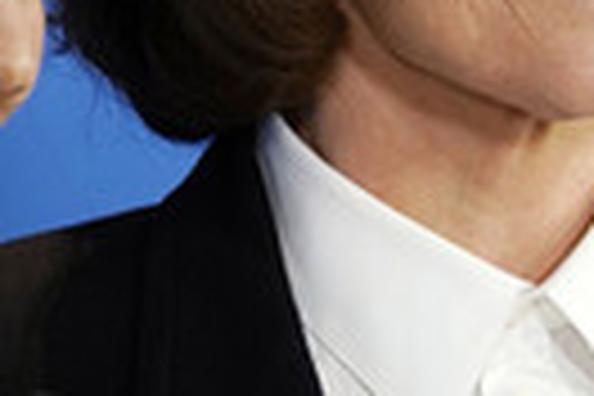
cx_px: 439
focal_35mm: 684
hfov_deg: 3.0
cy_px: -40
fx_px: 11285
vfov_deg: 2.0
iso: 3200
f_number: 5.6
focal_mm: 200
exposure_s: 1/200
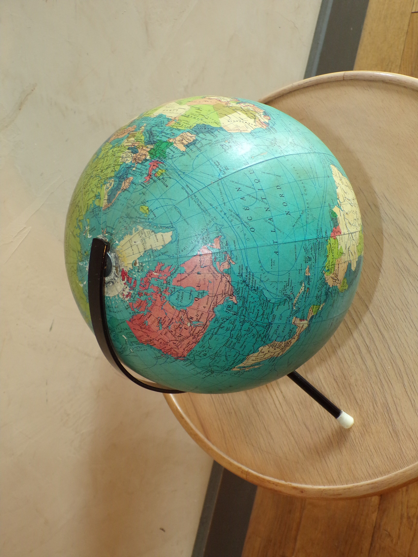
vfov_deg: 50.1
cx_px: 209
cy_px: 278
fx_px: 596
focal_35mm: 37
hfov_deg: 38.7
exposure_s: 1/34
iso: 200
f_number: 3.3
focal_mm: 6.6
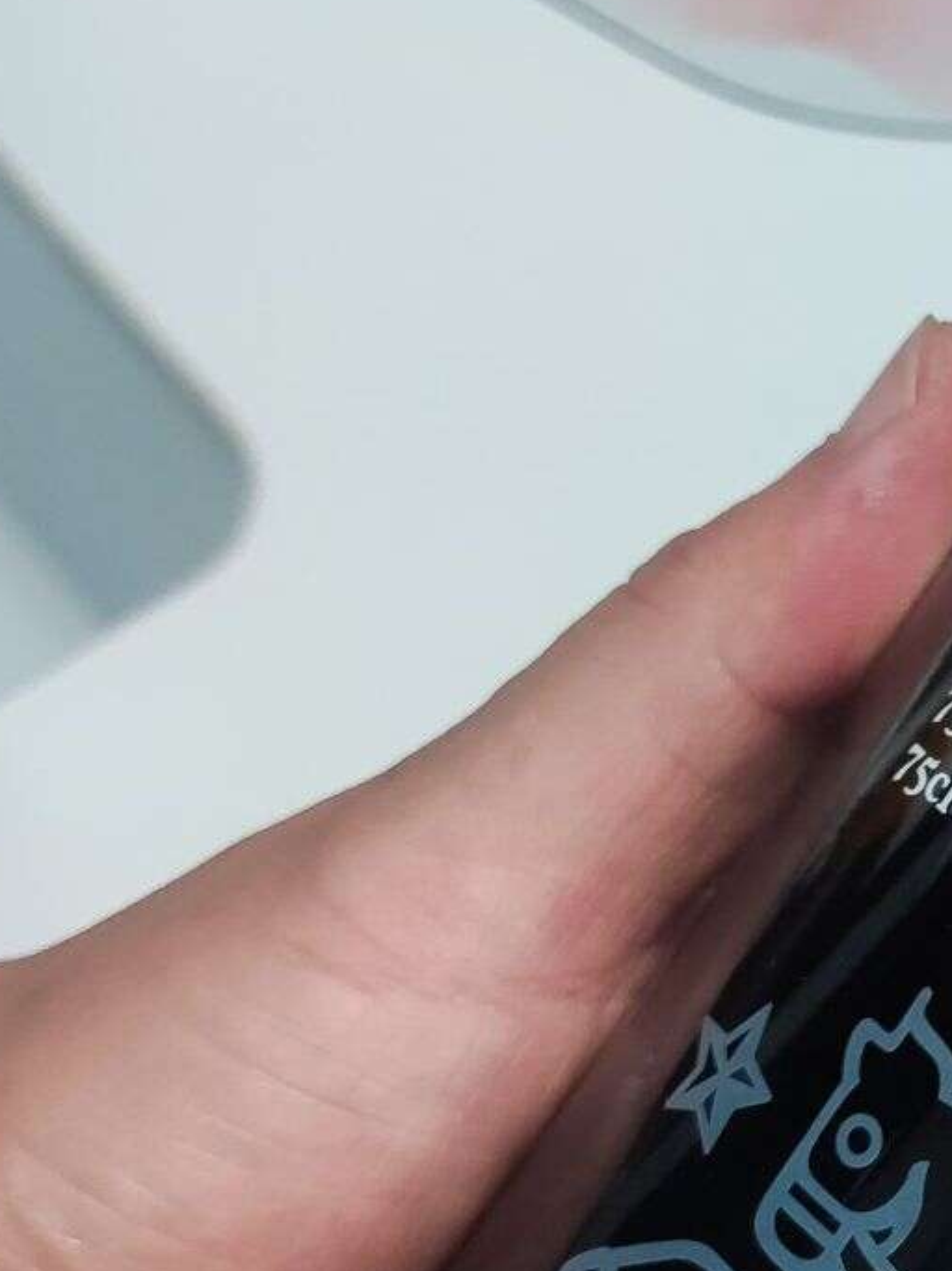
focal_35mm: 75
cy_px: 746
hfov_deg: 17.7
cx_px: 1402
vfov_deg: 26.0
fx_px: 2751
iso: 320
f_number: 1.79
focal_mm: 4.71
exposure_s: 1/59.2
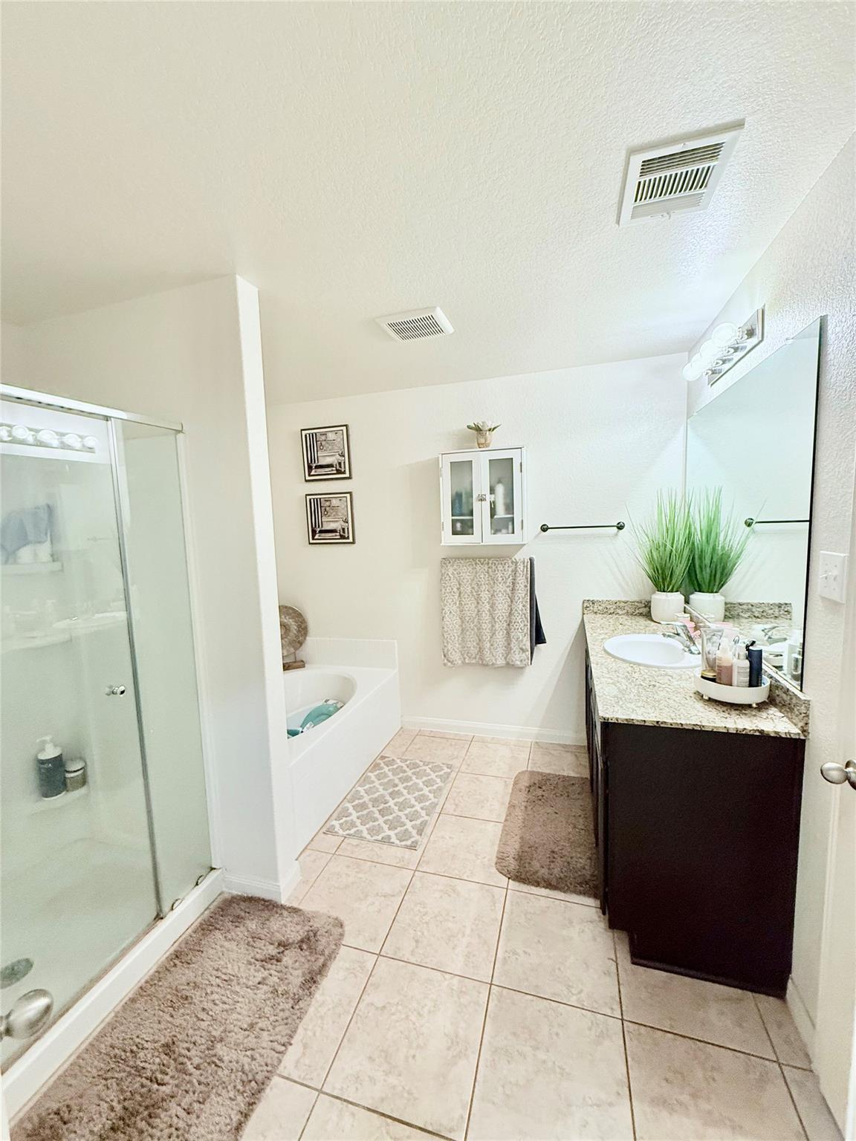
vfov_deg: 102.1
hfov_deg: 85.7
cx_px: 428
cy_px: 570
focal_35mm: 14
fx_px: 462
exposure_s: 1/60
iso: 250
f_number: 2.2
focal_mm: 2.22
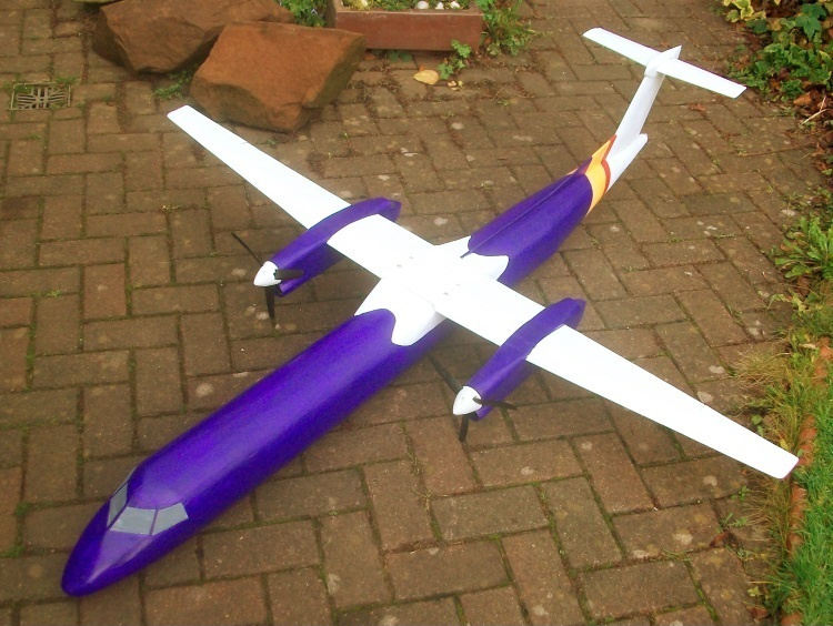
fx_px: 819
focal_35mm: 34
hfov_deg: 53.9
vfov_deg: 41.9
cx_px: 416
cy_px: 313
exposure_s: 1/125
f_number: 2.8
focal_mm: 5.7
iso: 80
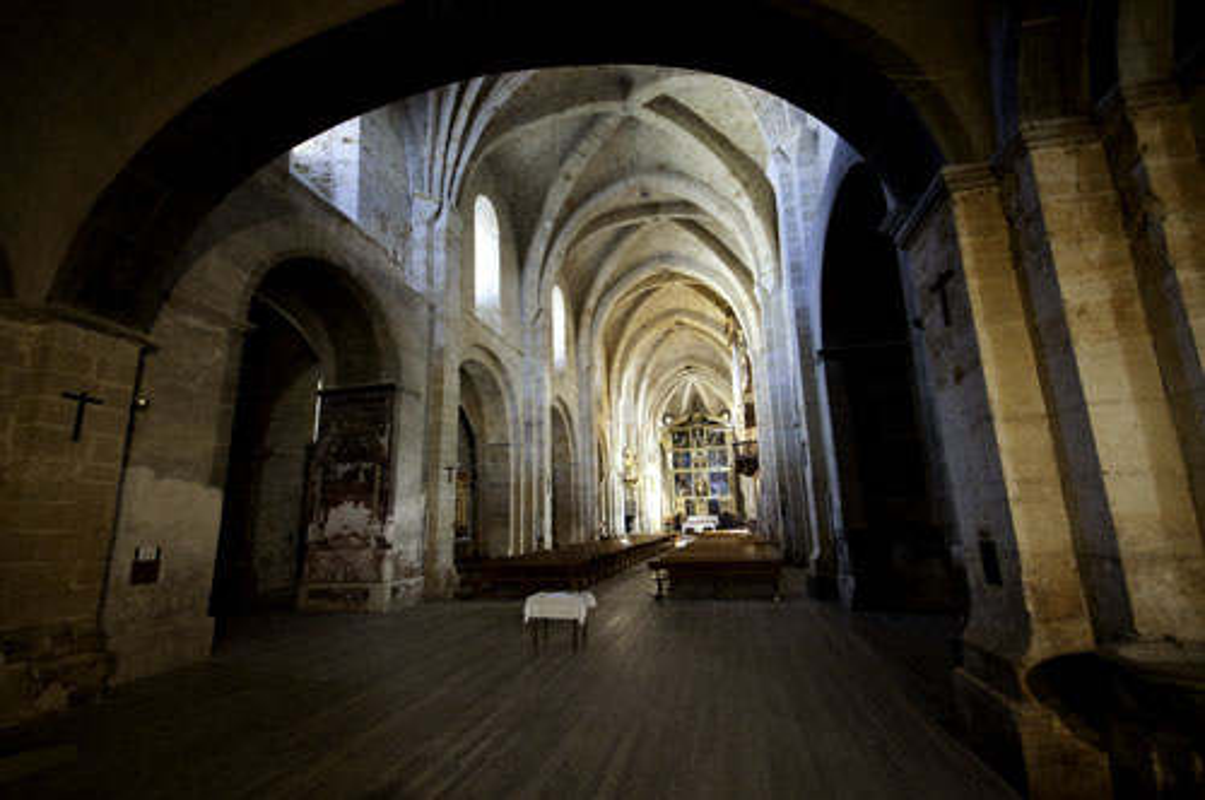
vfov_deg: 77.2
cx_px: 602
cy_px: 400
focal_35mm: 15
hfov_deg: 100.5
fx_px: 501
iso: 3200
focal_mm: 10
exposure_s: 1/10
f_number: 4
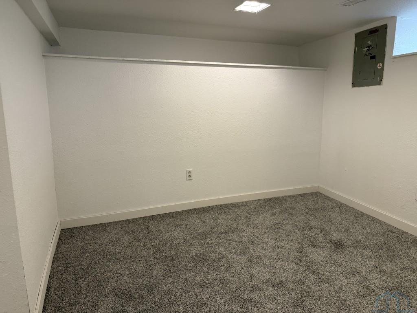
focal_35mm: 24
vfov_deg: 56.8
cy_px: 156
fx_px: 289
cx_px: 208
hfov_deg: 71.6
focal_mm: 6.76
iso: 250
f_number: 1.78
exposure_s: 1/60
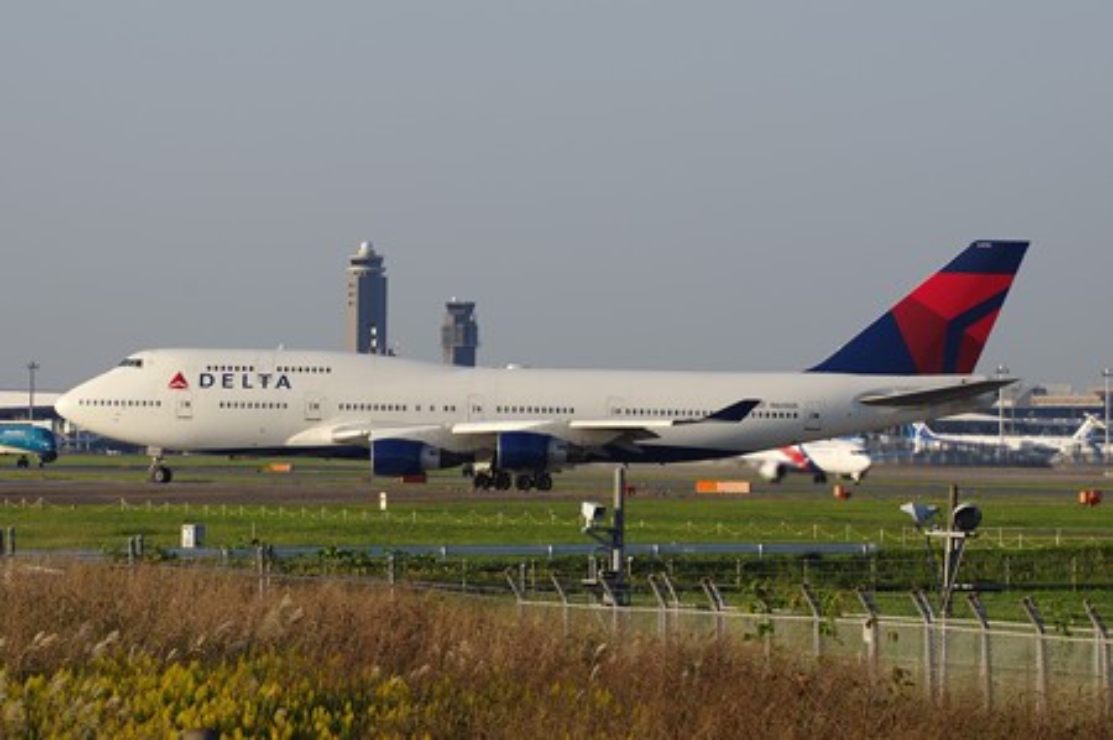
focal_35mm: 255
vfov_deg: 5.4
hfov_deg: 8.1
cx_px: 556
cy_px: 370
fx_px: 7875
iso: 200
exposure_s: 1/320
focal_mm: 170
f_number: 8
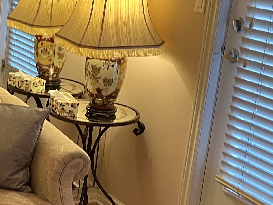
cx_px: -31
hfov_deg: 21.5
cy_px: 146
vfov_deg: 17.1
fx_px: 678
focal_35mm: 86
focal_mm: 5.1
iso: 250
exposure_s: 1/60
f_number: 1.6
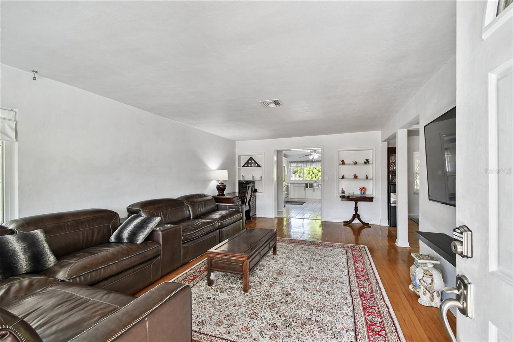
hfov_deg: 100.4
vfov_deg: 77.3
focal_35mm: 15
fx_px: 214
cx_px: 256
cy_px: 171
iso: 100
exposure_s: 1/15
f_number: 7.1
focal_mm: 10
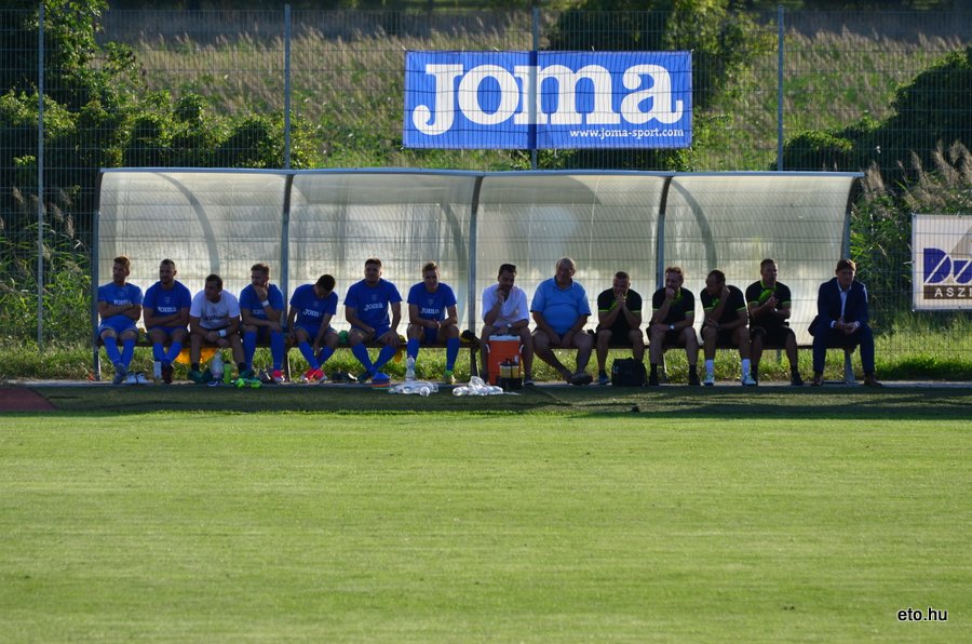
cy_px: 322
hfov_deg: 5.7
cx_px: 486
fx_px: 9699
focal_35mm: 360
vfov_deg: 3.8
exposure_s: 1/800
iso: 250
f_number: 5.3
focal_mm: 240
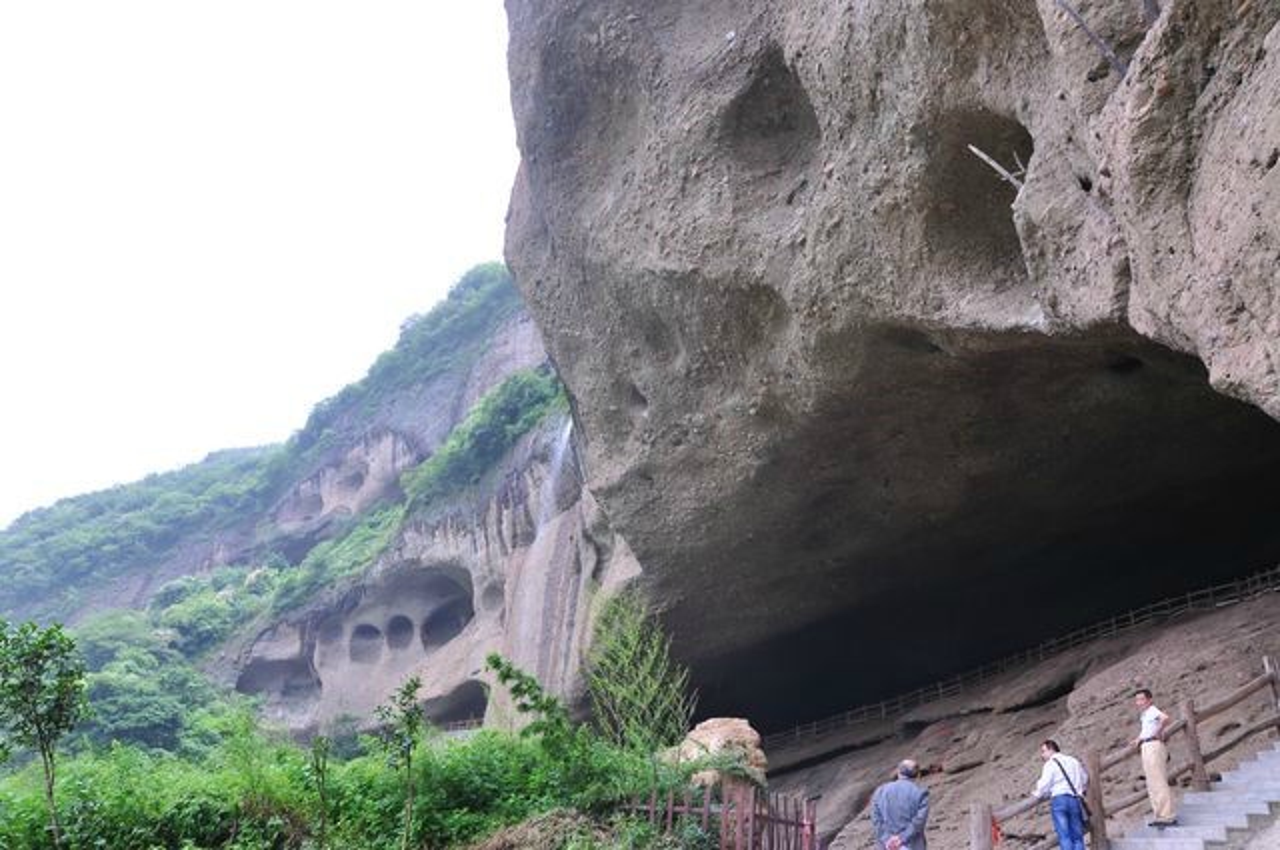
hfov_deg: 67.4
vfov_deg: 47.8
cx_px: 640
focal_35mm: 27
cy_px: 425
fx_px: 959
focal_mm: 18
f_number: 9
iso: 200
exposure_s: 1/125
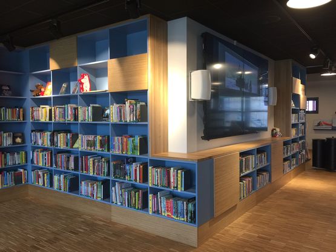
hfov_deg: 61.7
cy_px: 126
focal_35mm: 29
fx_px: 281
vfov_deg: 48.2
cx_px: 168
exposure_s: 1/33
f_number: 2.2
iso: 32
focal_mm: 4.15
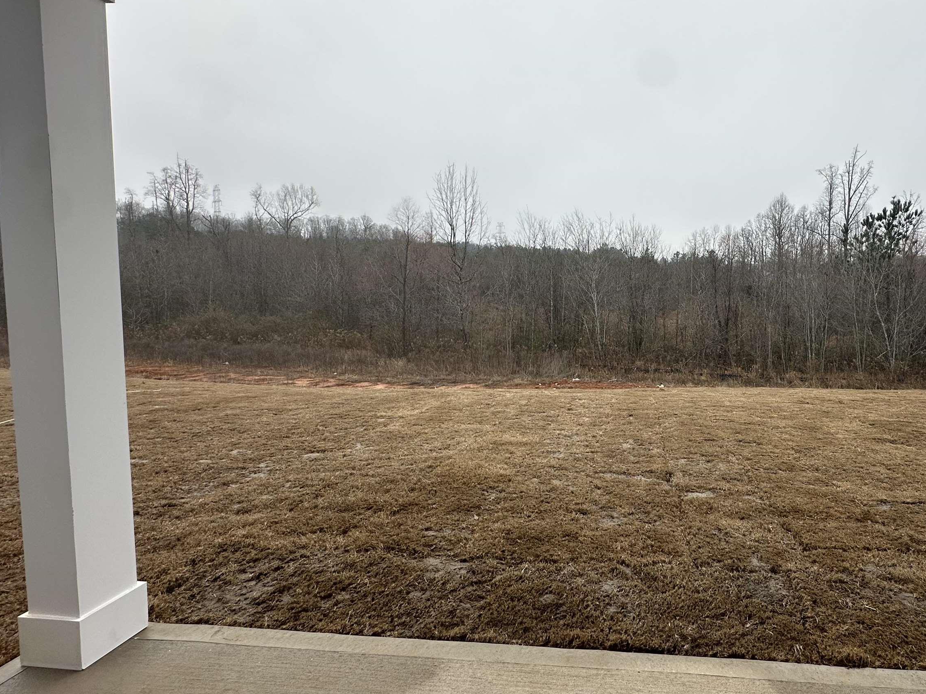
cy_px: 323
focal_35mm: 19
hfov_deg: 81.7
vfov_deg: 68.6
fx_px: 508
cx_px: 620
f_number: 2.2
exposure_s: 1/1490
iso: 50
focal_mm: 2.22
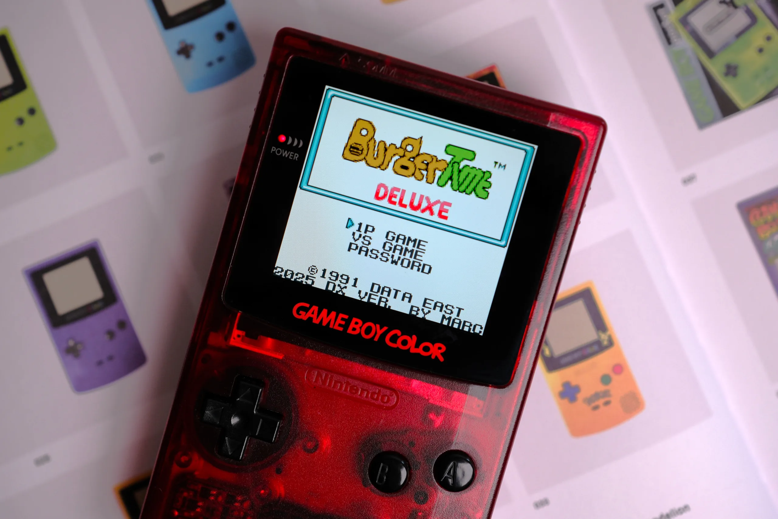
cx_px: 389
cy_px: 260
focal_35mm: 50
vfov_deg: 27.0
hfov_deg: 39.6
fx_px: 1081
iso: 500
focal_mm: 33
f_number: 2.5
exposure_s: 1/240
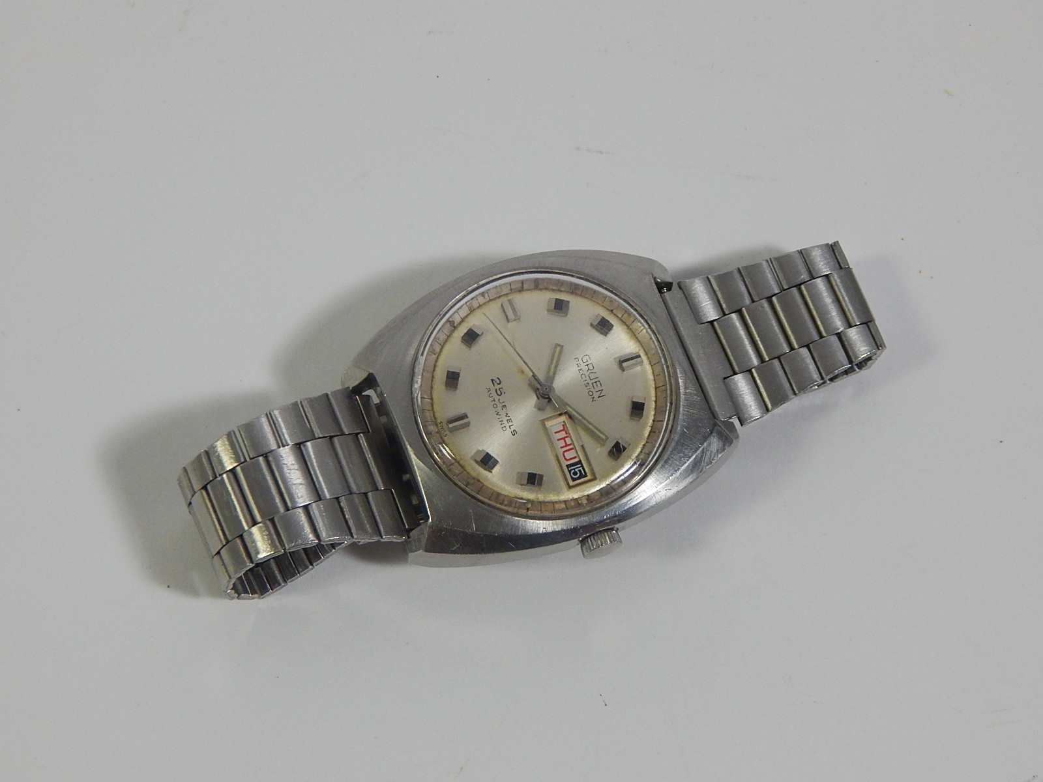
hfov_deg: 26.0
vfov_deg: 19.6
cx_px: 522
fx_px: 2260
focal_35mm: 75
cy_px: 391
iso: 400
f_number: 4.2
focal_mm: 13.5
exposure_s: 1/100
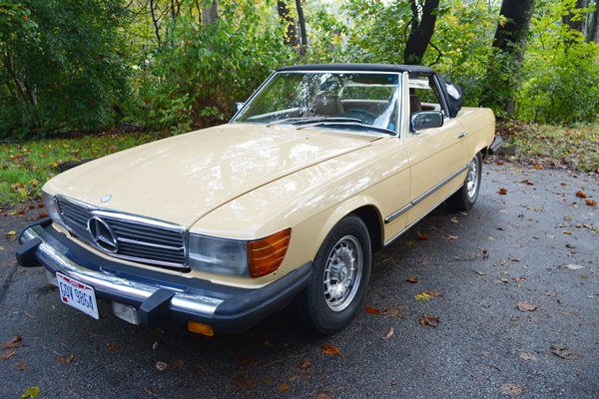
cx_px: 300
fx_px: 449
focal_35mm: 27
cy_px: 200
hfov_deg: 67.4
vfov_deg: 47.9
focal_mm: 18
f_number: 5.6
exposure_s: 1/125
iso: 320
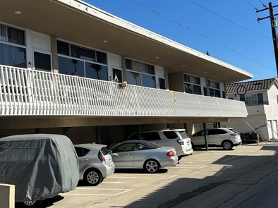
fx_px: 313
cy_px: 90
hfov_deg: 47.6
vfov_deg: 36.7
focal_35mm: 39
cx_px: 111
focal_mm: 6.86
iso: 80
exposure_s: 1/5525
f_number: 1.78
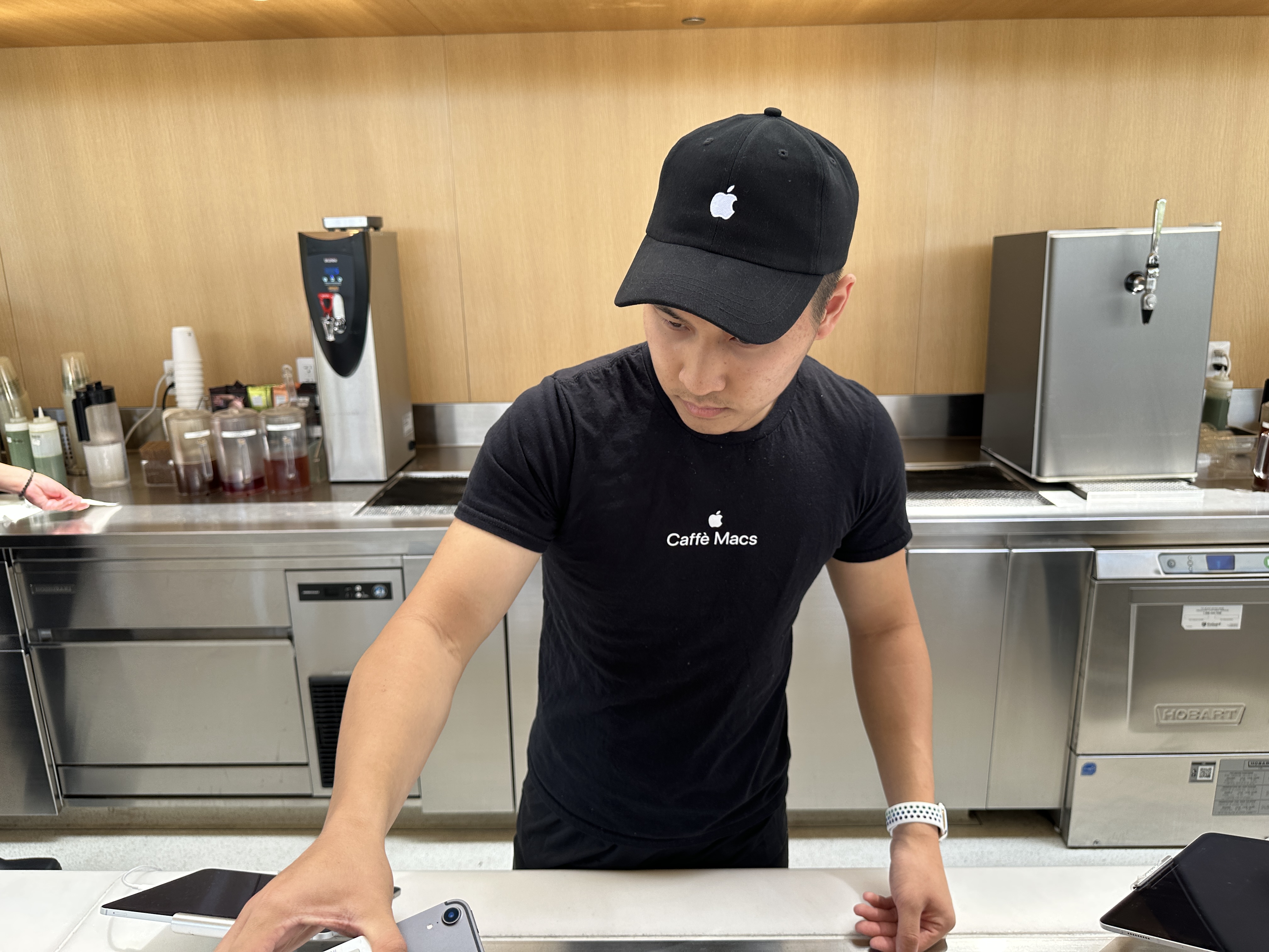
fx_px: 880
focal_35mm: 24
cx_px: 634
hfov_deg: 71.6
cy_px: 476
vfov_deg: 56.8
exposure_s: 1/273
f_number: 1.78
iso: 80
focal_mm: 6.86
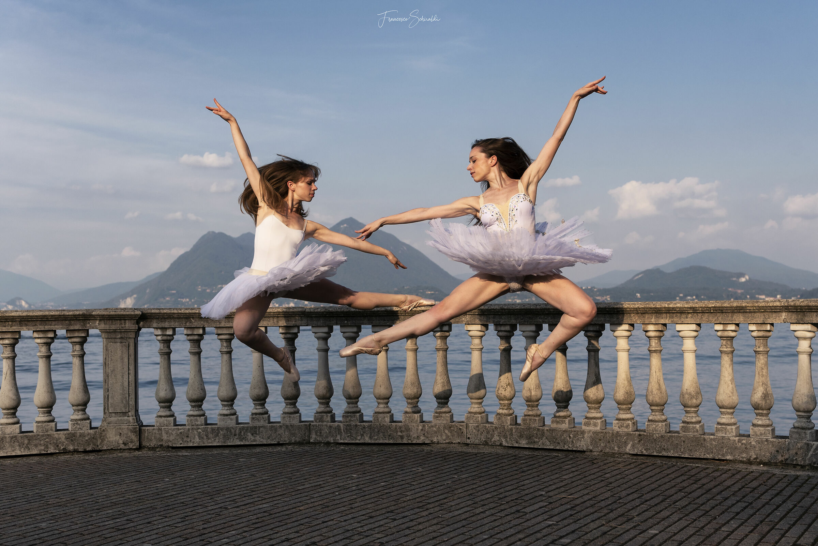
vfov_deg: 37.9
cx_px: 409
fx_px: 796
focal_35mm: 35
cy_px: 273
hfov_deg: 54.4
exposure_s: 1/2000
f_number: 3.2
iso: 200
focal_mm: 35
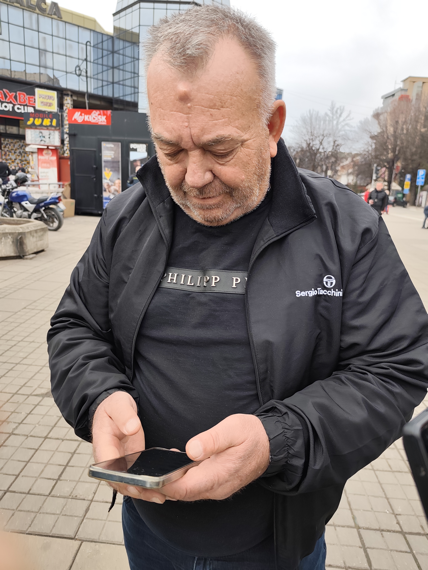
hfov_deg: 58.9
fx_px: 379
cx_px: 214
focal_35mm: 23
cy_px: 285
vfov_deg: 73.9
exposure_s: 1/292
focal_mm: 6.19
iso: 50
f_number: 1.65
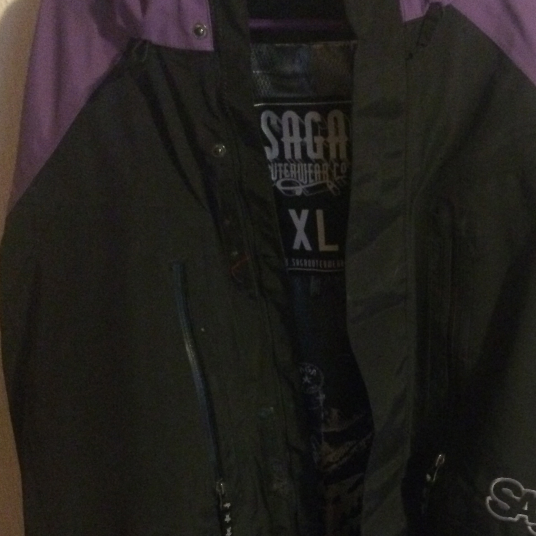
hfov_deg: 32.4
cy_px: 377
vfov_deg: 32.4
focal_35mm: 52
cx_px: 372
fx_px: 911
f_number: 2.2
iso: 1000
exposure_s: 1/15
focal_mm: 4.12
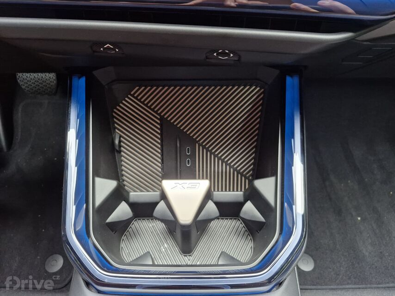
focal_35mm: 23
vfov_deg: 58.9
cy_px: 148
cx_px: 198
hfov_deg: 73.9
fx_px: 263
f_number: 1.8
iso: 640
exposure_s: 1/100
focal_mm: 5.54
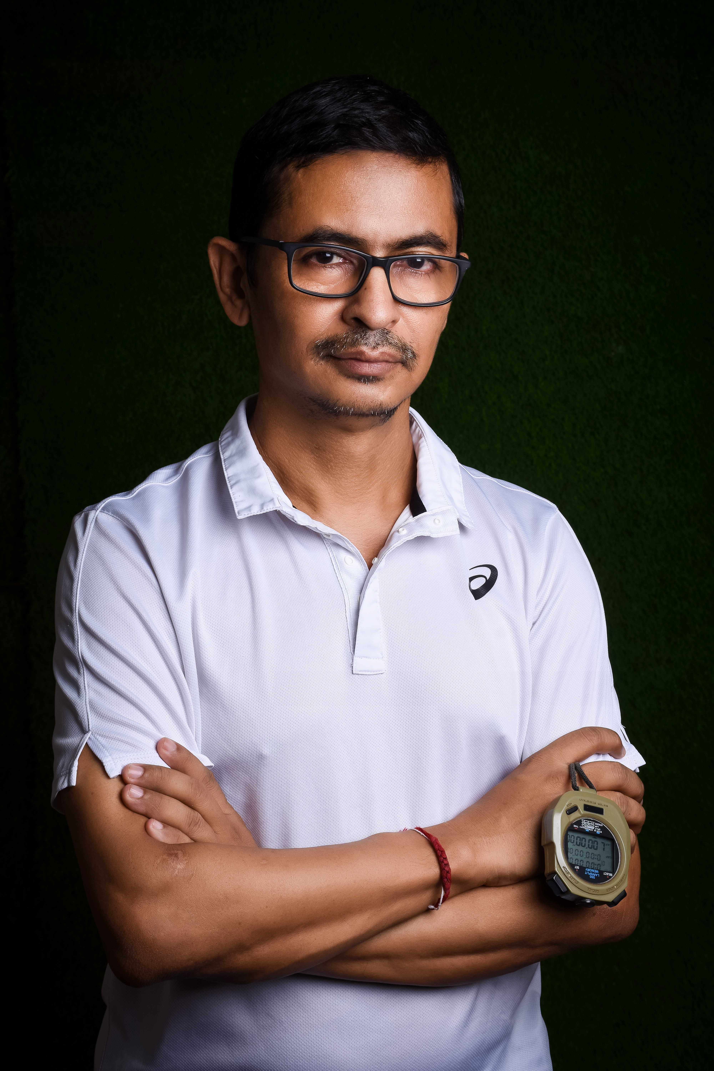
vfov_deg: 33.4
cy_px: 536
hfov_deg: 22.6
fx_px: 1785
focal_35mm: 60
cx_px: 357
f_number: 11
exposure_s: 1/125
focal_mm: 40
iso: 100
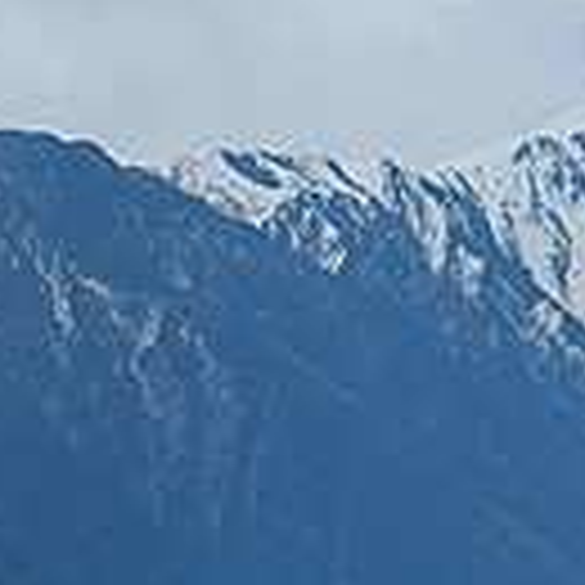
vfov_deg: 3.5
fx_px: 9522
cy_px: 610
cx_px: 904
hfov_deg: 3.5
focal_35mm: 498
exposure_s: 1/1000
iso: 125
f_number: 5.6
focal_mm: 34.64
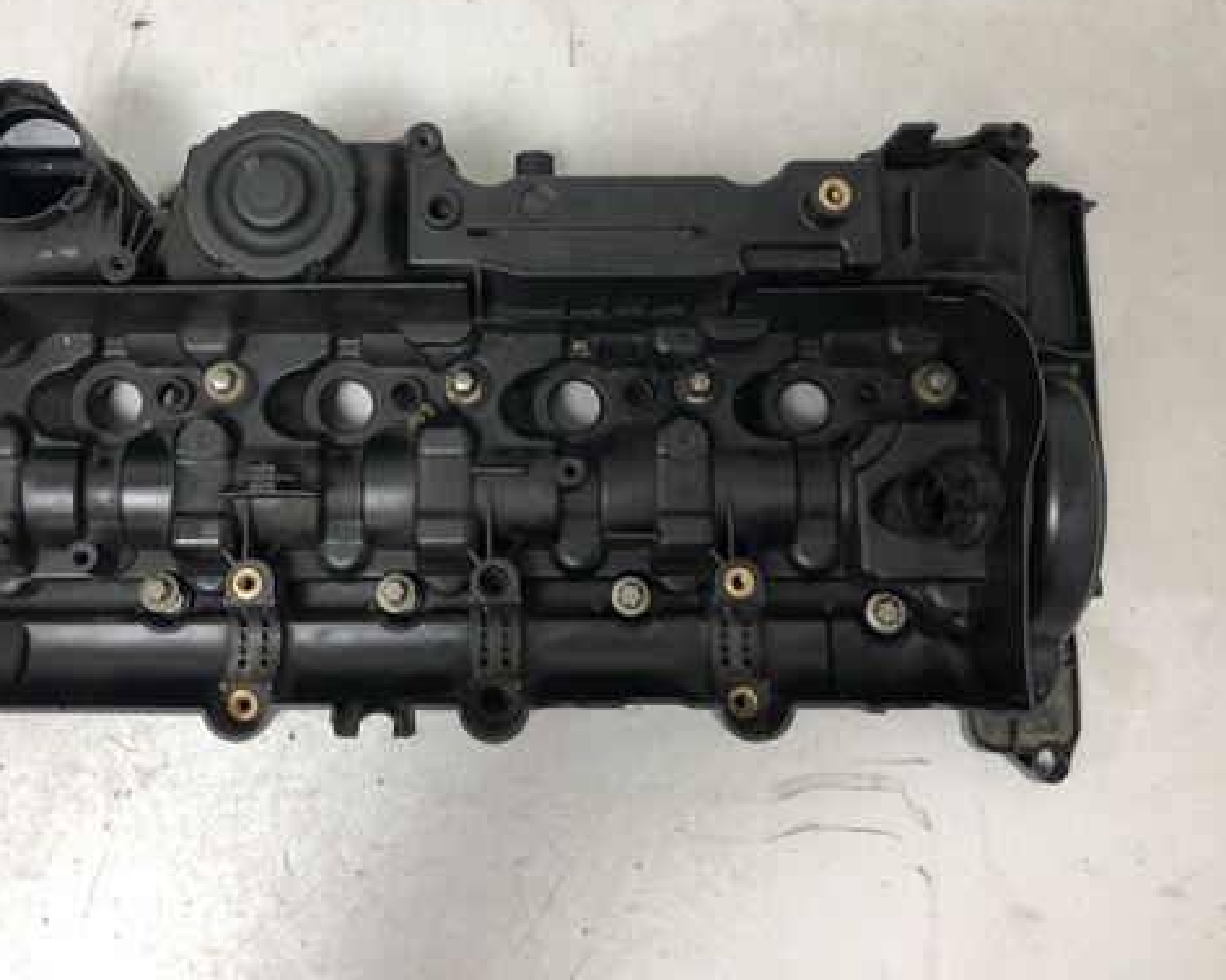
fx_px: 1342
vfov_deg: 39.9
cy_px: 379
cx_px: 529
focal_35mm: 37
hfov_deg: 49.0
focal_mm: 4
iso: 40
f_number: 1.8
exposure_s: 1/20
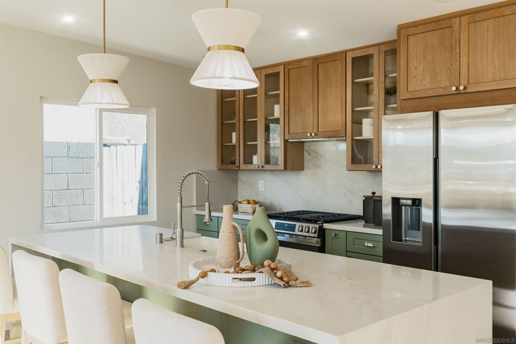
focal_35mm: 35
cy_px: 172
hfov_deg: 54.4
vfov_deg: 37.9
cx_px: 258
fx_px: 502
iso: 800
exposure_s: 1/160
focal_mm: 35
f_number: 7.1
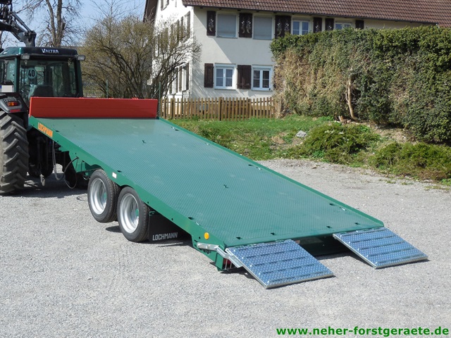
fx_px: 599
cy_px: 169
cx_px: 226
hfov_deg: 41.2
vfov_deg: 31.5
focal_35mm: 46
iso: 125
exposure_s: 1/1000
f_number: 3.8
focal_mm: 8.2
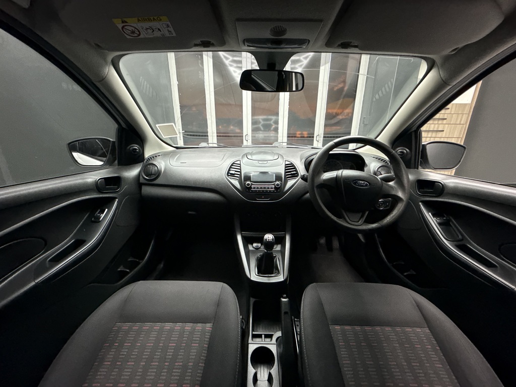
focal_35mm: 14
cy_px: 194
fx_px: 209
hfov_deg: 102.1
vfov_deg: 85.7
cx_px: 258
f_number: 2.2
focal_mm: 2.22
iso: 640
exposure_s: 1/50
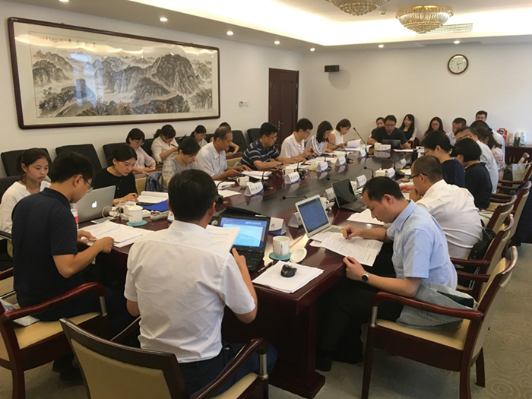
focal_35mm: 29
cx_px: 266
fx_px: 446
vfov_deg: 48.2
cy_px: 200
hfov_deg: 61.7
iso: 80
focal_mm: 4.15
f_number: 2.2
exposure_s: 1/33
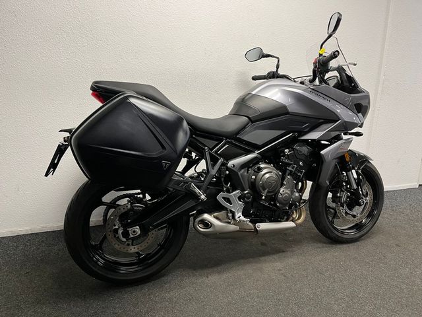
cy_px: 158
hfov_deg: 67.3
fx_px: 317
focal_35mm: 26
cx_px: 211
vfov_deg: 53.1
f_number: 1.6
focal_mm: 5.1
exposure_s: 1/50
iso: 100
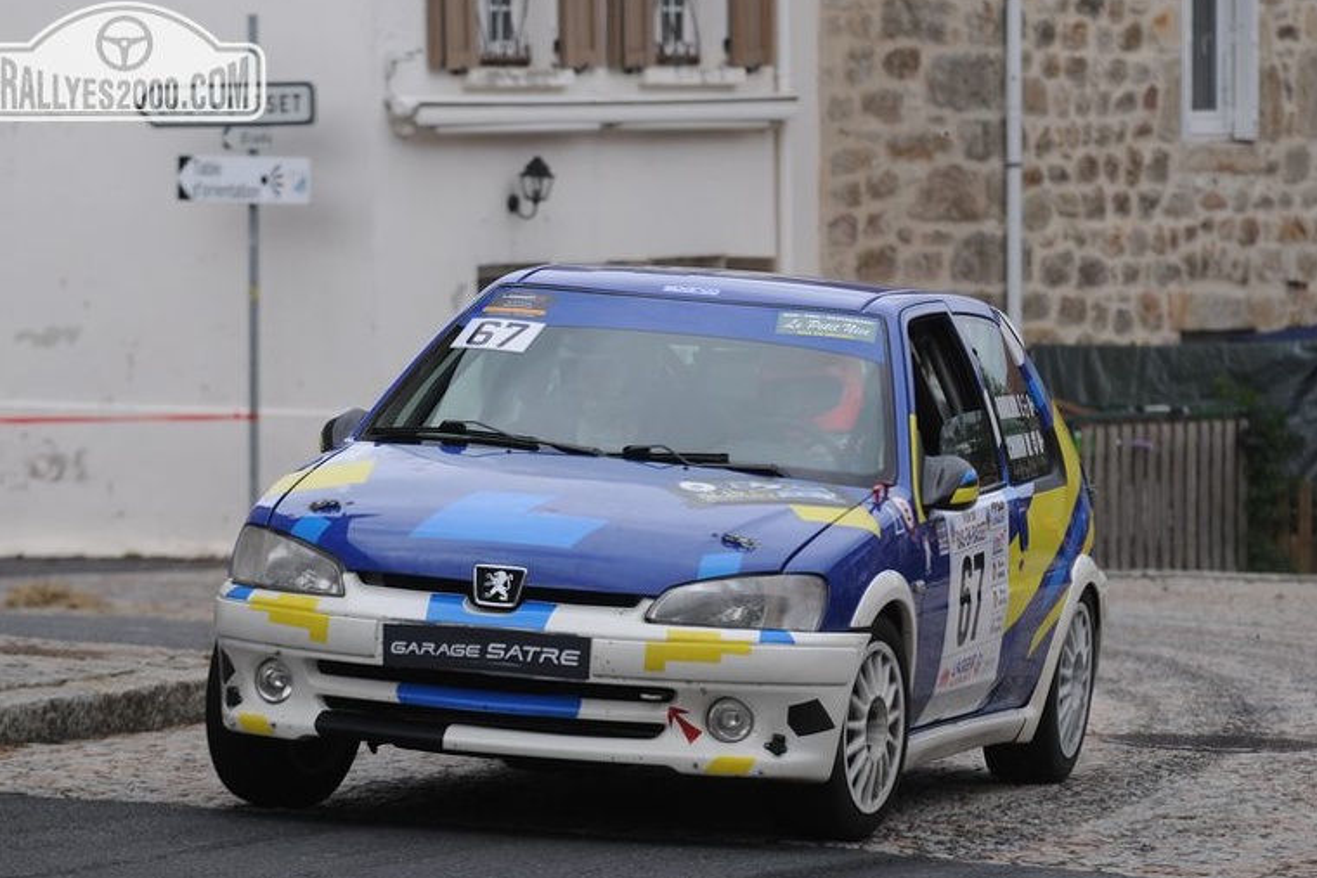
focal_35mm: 234
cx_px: 658
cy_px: 444
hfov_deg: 8.8
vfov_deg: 5.9
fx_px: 8562
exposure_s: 1/800
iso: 320
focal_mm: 150
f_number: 16
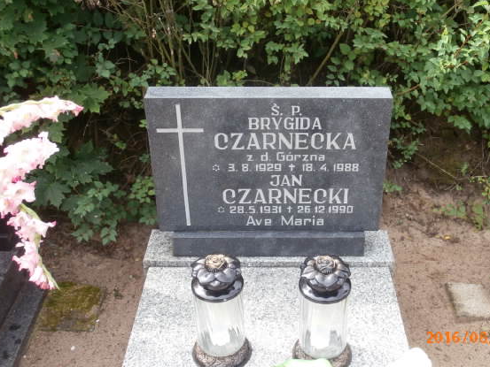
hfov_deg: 42.9
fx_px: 623
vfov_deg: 32.9
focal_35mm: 44
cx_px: 269
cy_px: 169
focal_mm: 6.67
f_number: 3.9
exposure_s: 1/125
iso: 100
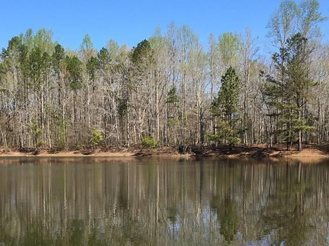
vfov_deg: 27.6
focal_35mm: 52
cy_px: 185
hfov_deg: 36.0
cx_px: 84
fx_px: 494
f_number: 2.2
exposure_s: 1/1012
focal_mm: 4.15
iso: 25
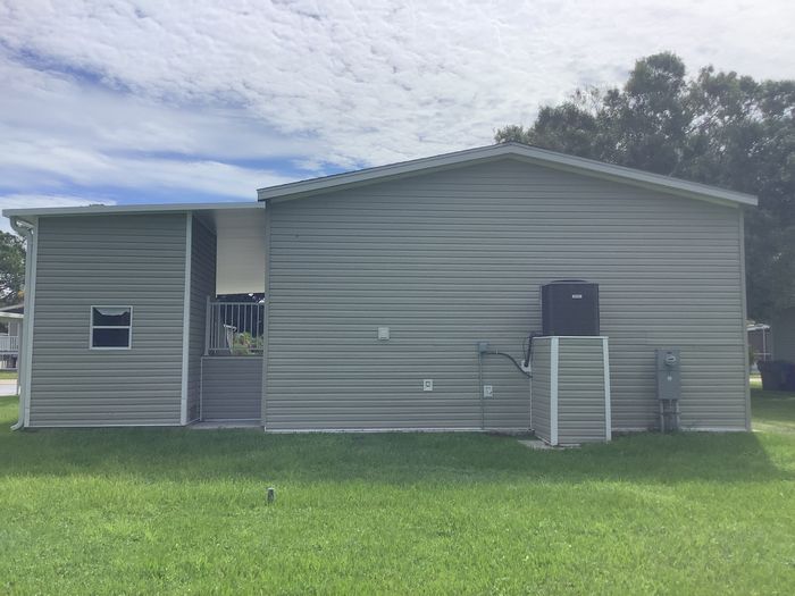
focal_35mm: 31
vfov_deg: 45.4
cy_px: 298
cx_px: 398
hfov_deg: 58.4
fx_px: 712
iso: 25
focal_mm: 3.3
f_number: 2.4
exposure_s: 1/2809
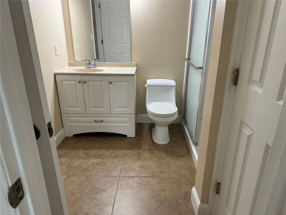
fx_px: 198
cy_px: 108
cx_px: 143
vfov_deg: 56.8
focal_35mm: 24
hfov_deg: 71.6
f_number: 1.78
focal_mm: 6.76
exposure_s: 1/60
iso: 160
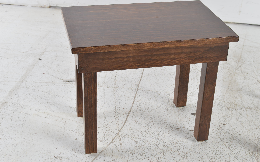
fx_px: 418
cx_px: 131
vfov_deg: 22.0
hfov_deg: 34.5
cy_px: 75
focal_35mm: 59
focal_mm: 38
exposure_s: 1/80
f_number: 11
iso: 100
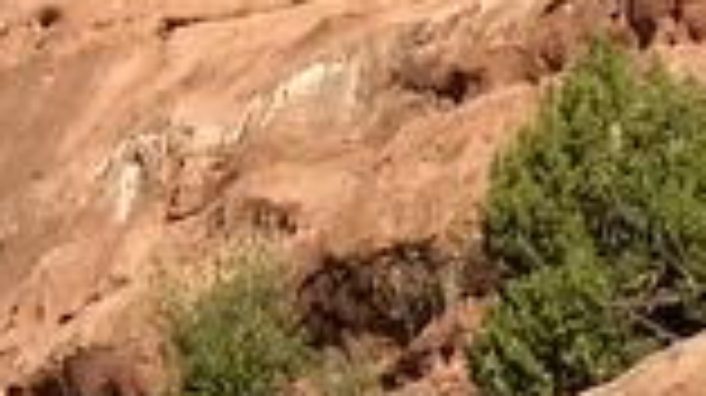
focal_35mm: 316
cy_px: 783
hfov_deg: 6.7
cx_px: -630
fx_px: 5911
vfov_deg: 3.8
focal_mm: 6.6
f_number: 2.8
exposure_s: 1/948
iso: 20
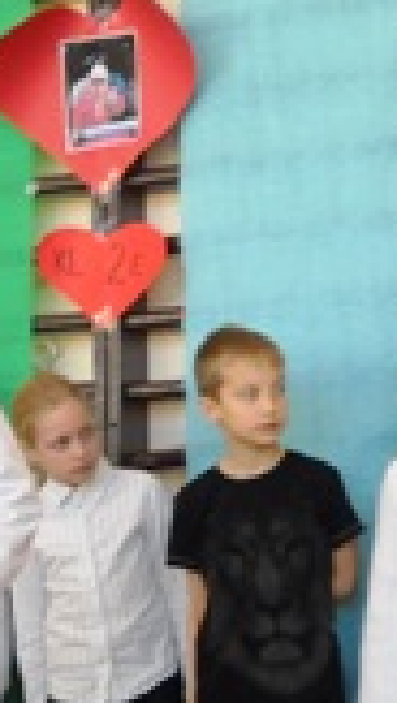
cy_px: 483
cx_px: -22
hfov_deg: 9.8
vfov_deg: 17.4
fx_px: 2296
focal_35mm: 123
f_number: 3.1
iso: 141
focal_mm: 6.72
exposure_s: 1/60
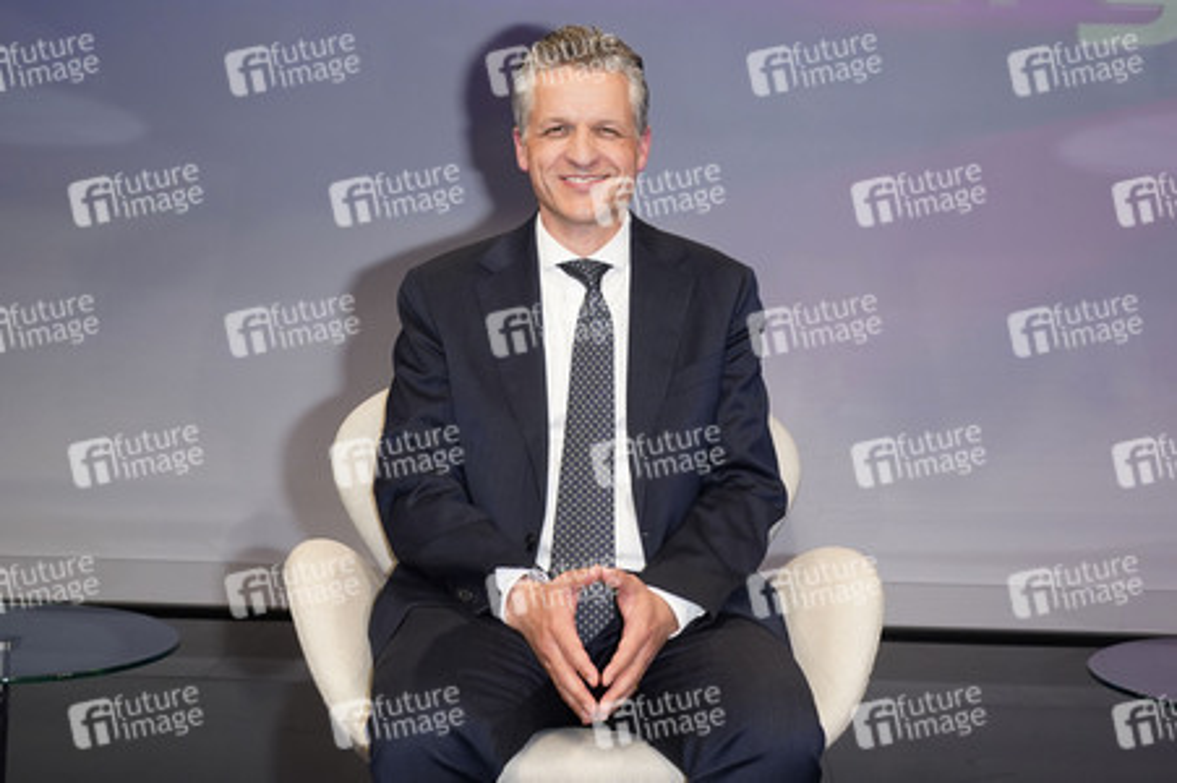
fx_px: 1176
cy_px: 392
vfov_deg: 36.8
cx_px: 588
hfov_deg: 53.2
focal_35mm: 36
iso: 2000
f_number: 5.6
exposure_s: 1/160
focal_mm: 36
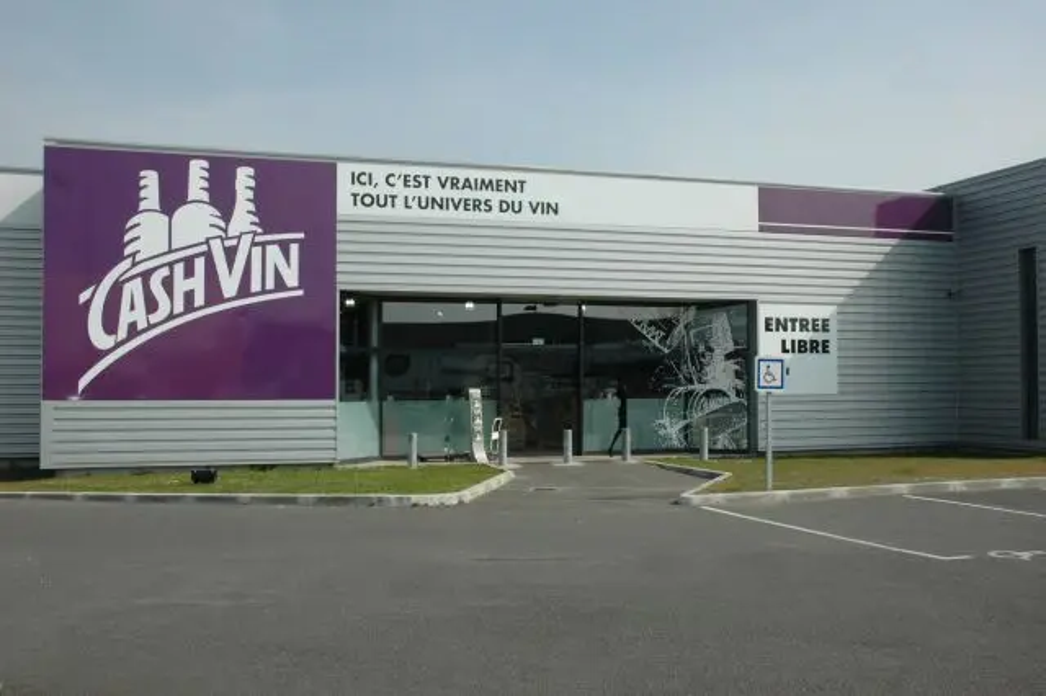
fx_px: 1045
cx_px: 523
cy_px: 348
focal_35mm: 36
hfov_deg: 53.2
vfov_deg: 36.8
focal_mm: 24
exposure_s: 1/800
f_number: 14
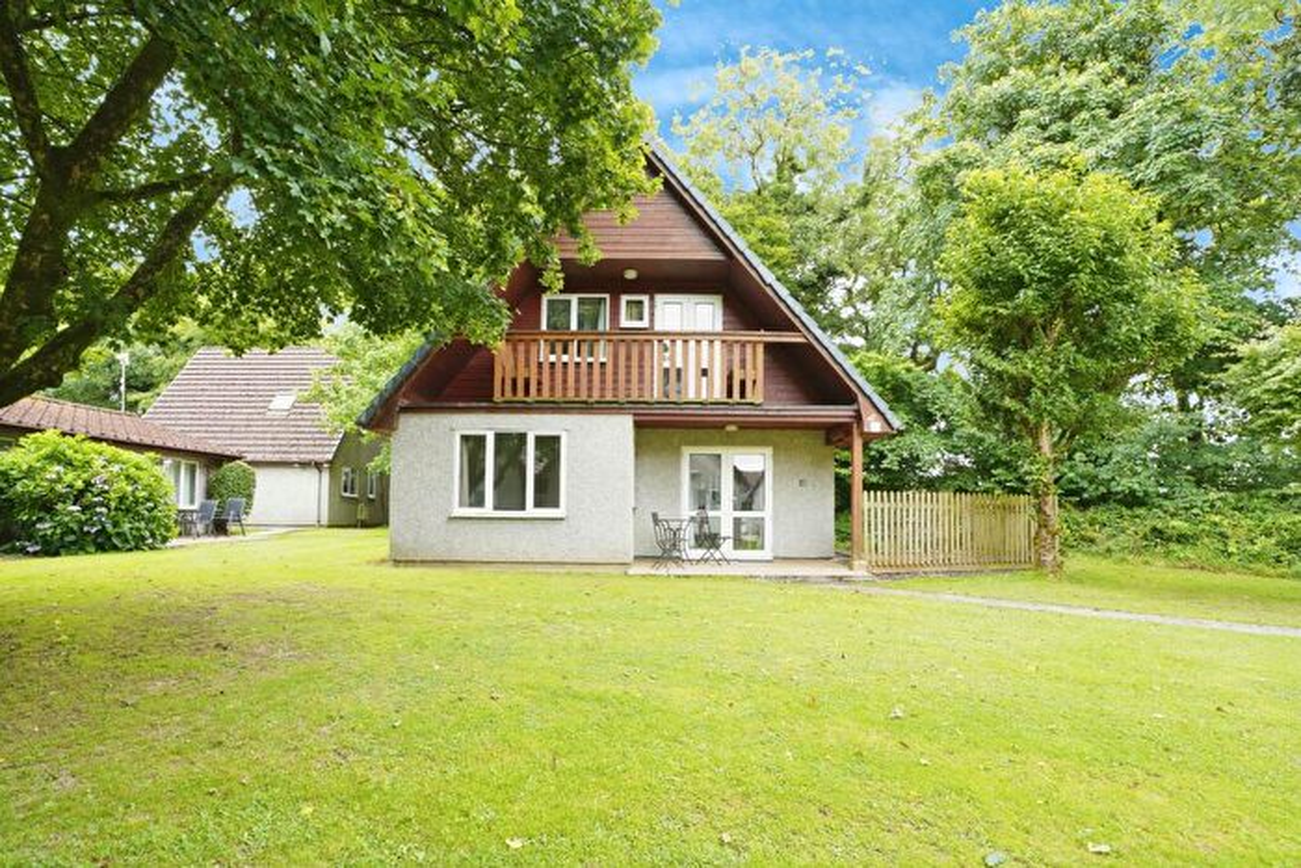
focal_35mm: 16
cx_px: 650
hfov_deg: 96.7
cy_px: 434
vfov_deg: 73.8
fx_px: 578
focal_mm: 16
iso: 1000
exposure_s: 1/100
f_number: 9
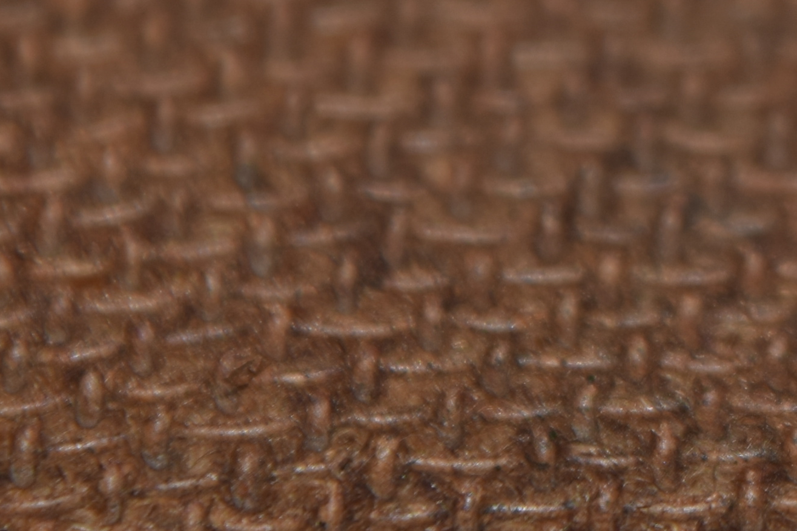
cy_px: -429
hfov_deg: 5.4
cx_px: 1417
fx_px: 8329
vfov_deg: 3.6
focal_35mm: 376
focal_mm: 55
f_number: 5.6
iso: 100
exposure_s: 1/60
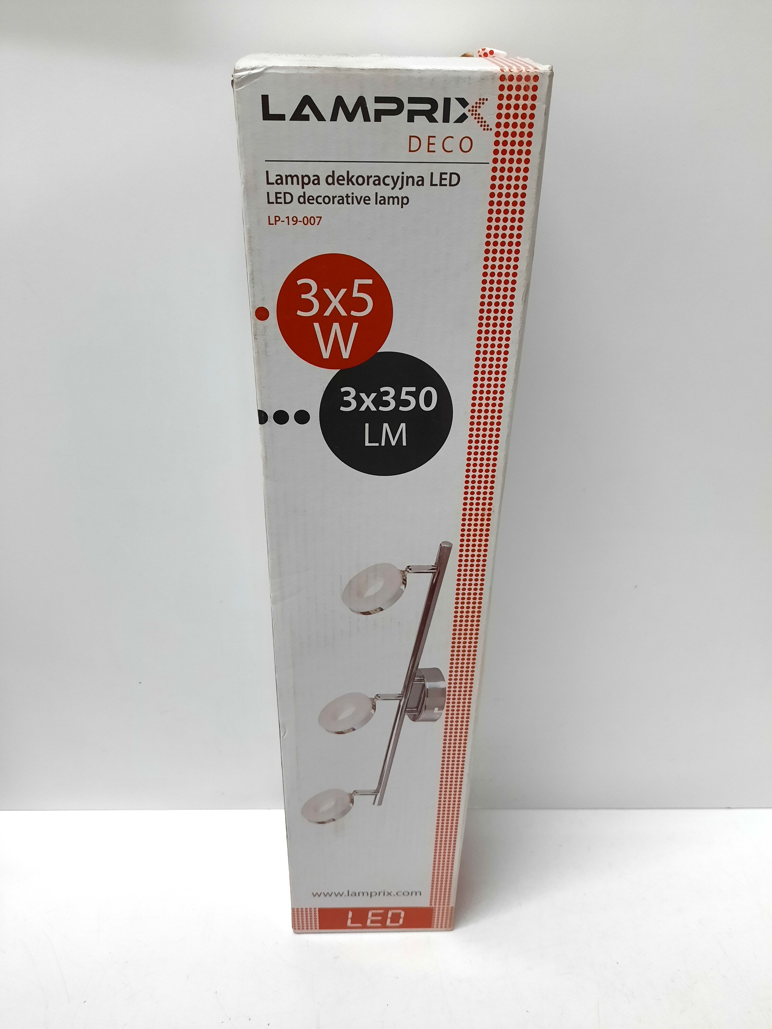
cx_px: 386
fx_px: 743
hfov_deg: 54.9
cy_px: 514
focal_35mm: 25
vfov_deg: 69.4
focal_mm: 4.6
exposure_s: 1/33
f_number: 2
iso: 320
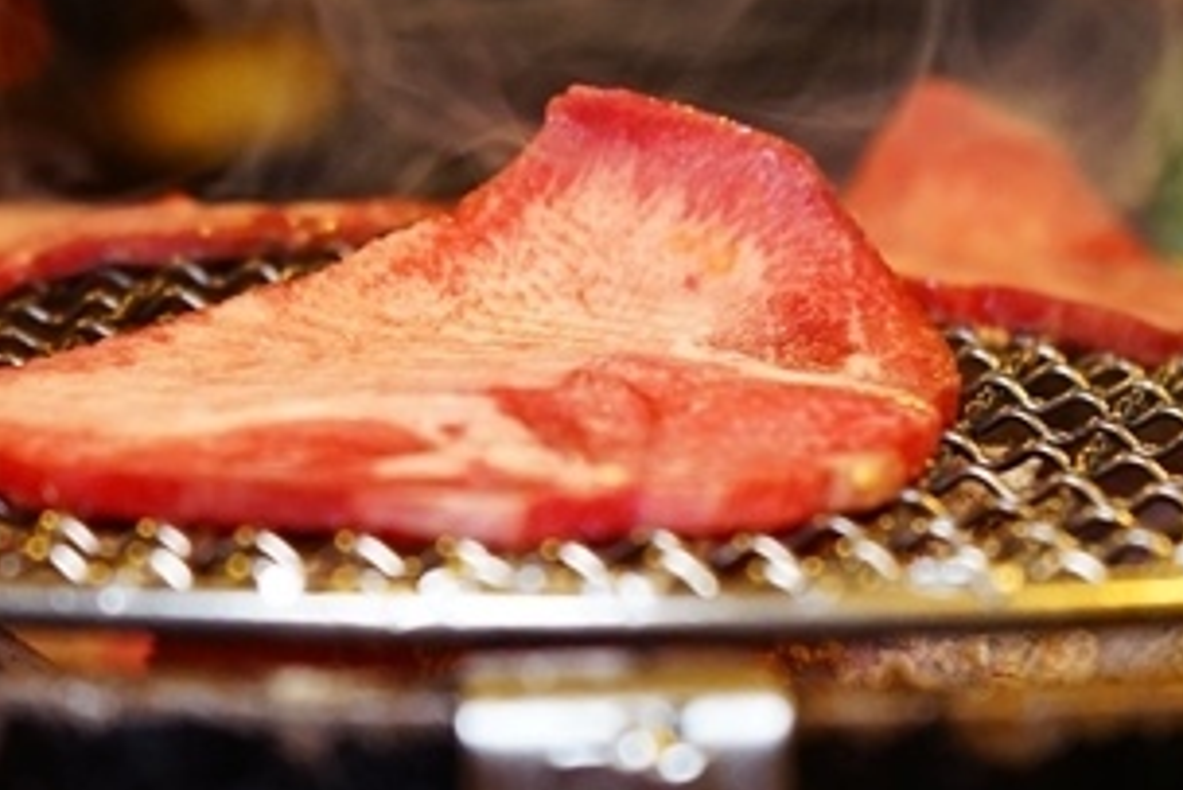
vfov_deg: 11.3
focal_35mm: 121
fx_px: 3978
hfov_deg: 16.9
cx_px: 428
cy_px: 243
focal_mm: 46
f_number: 4.5
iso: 1250
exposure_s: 1/60
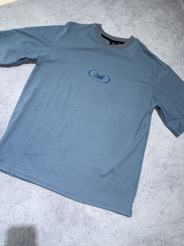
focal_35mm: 24
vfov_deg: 71.6
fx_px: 170
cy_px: 123
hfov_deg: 56.8
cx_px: 92
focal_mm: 6.76
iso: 100
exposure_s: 1/52
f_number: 1.78
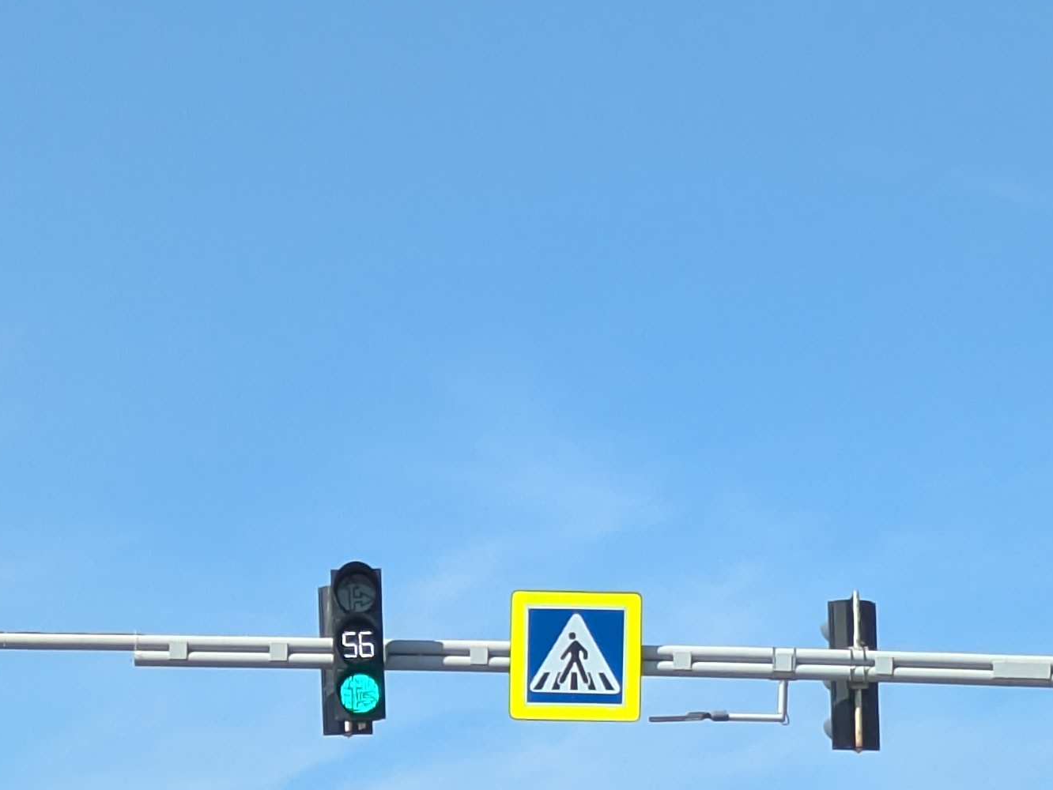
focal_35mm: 177
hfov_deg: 11.2
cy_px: 1213
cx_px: 666
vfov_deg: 8.2
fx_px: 5386
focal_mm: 5.43
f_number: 1.89
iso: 54
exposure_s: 1/1292
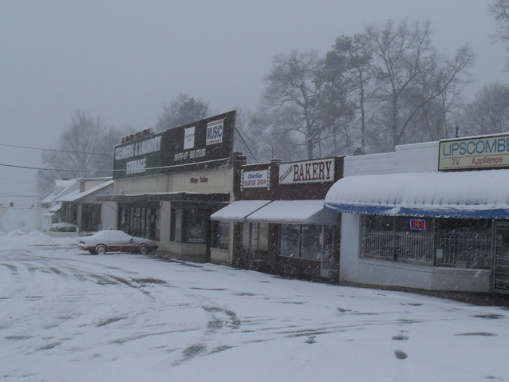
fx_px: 735
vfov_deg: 29.1
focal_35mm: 50
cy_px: 223
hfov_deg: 37.8
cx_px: 336
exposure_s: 1/180
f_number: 8.4
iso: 100
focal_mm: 6.3
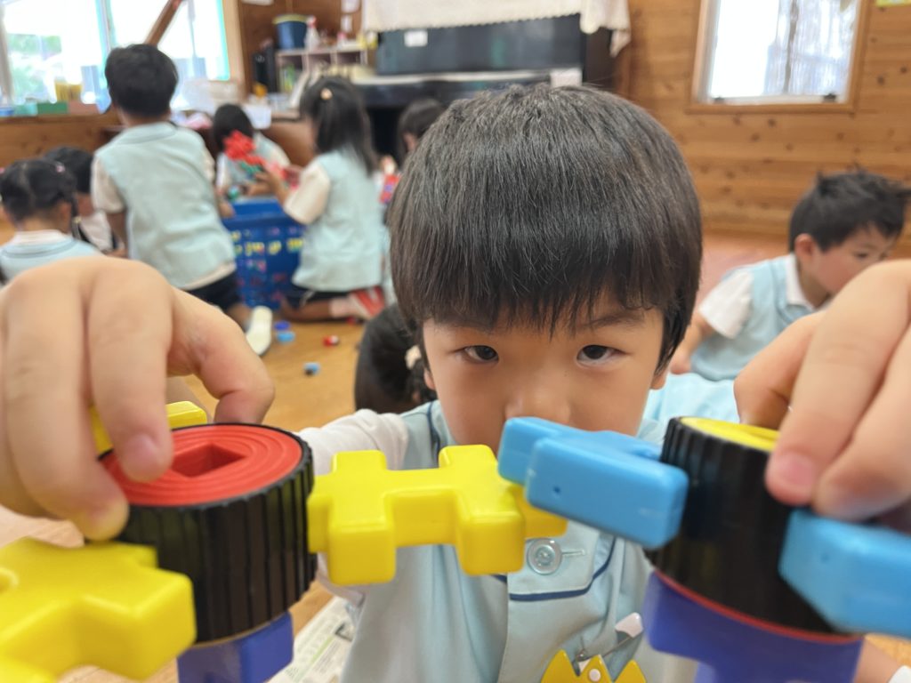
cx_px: 456
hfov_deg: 67.3
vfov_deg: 53.1
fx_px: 684
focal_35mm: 26
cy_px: 342
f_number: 1.6
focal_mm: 5.1
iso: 125
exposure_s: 1/60
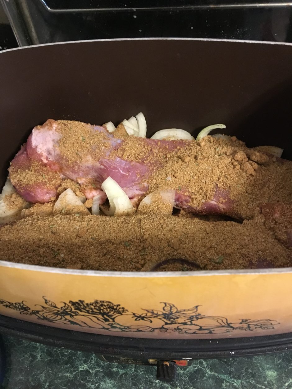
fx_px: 326
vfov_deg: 61.7
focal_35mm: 29
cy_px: 194
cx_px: 146
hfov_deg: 48.2
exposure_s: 1/15
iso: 250
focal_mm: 4.15
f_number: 2.2
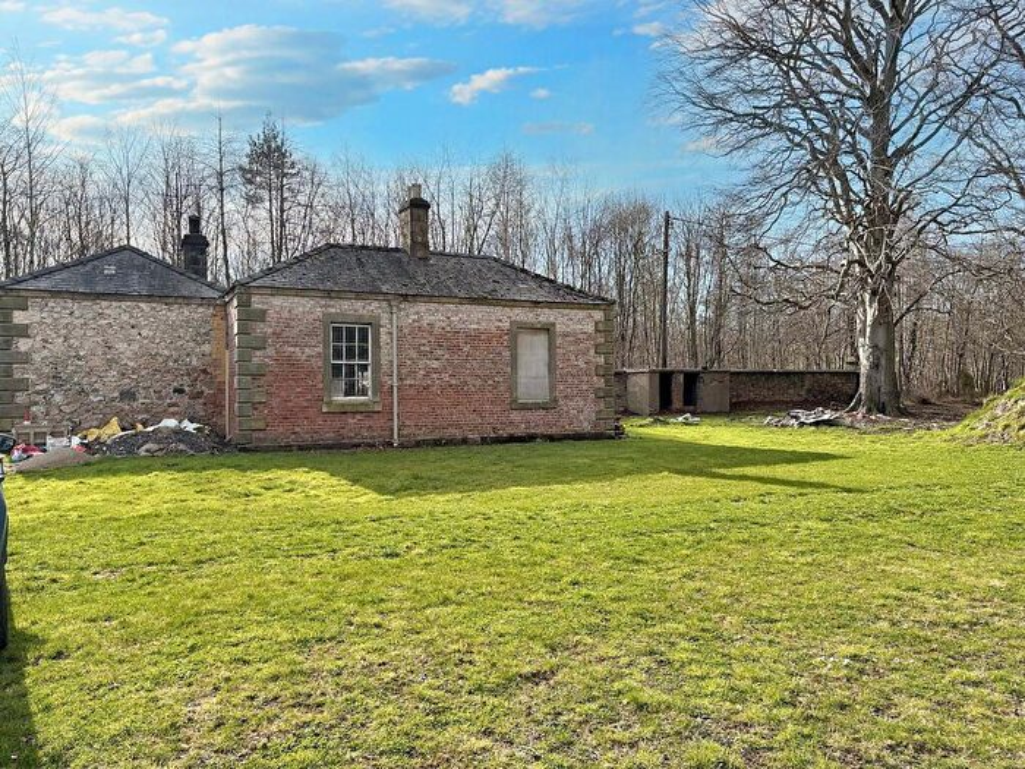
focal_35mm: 26
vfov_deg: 53.1
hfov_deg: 67.3
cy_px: 384
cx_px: 512
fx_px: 770
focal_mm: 6
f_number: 1.6
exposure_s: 1/2062
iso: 50
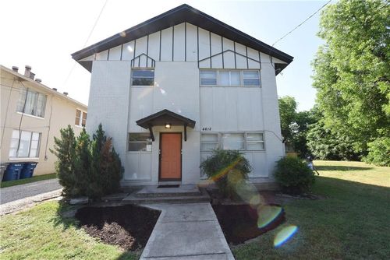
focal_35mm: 14
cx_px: 195
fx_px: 152
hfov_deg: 104.2
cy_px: 130
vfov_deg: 81.3
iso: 1250
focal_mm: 14
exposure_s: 1/250
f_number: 14
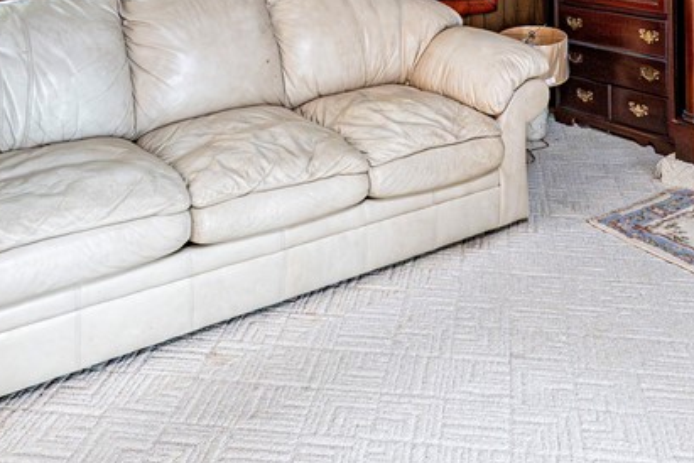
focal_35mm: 37
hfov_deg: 51.6
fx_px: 713
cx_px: 406
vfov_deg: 31.1
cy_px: -72
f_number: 8
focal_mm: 14
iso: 6400
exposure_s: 1/60
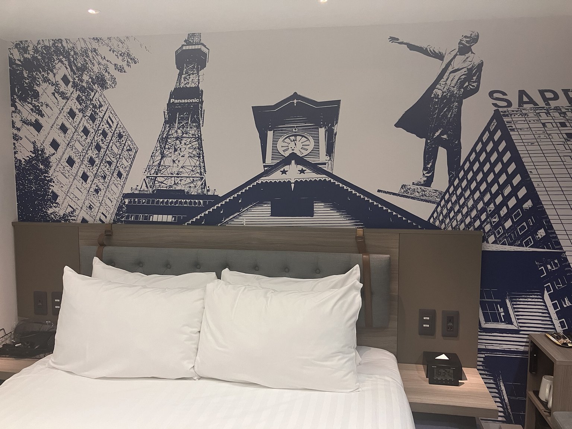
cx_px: 286
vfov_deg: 49.7
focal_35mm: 28
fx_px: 463
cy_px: 214
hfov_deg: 63.4
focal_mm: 3.99
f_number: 1.8
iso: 100
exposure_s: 1/50
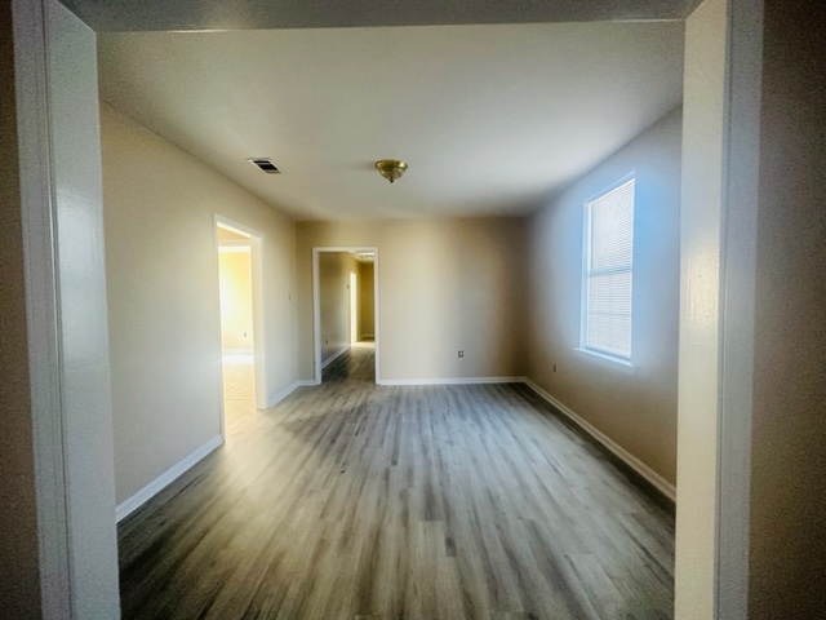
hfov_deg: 102.1
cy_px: 310
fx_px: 334
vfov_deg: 85.7
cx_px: 413
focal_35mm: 14
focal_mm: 2.22
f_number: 2.2
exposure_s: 1/60
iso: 320
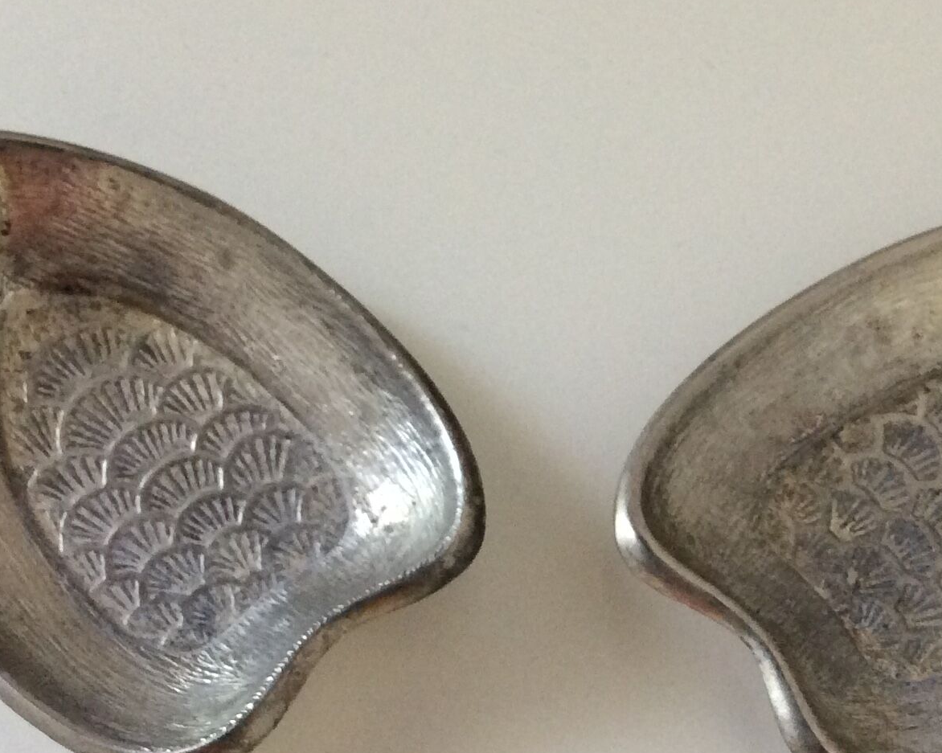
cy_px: 385
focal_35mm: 69
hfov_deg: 27.4
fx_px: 1923
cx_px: 588
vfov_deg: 22.2
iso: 125
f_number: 2.4
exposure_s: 1/25
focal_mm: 3.3
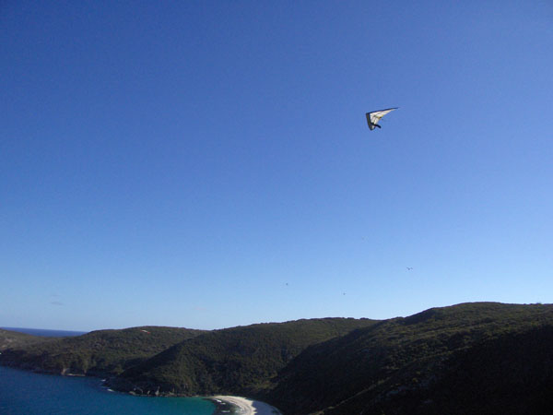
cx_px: 276
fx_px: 559
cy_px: 208
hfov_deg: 52.6
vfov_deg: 40.7
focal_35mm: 35
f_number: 4.3
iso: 100
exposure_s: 1/1515
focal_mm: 5.8
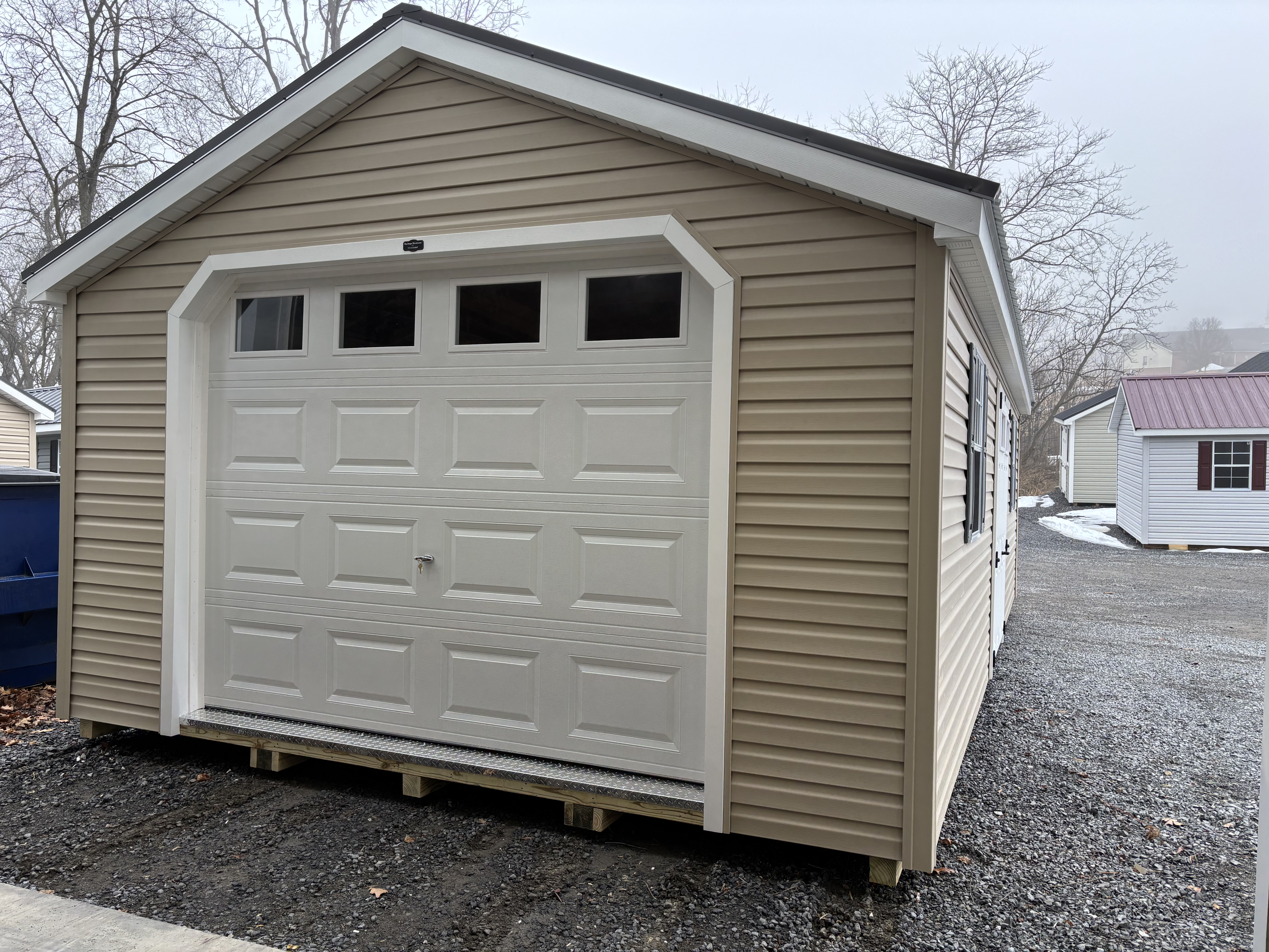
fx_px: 953
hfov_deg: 67.3
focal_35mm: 26
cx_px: 634
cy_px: 476
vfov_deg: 53.1
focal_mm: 5.96
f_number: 1.6
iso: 50
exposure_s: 1/210
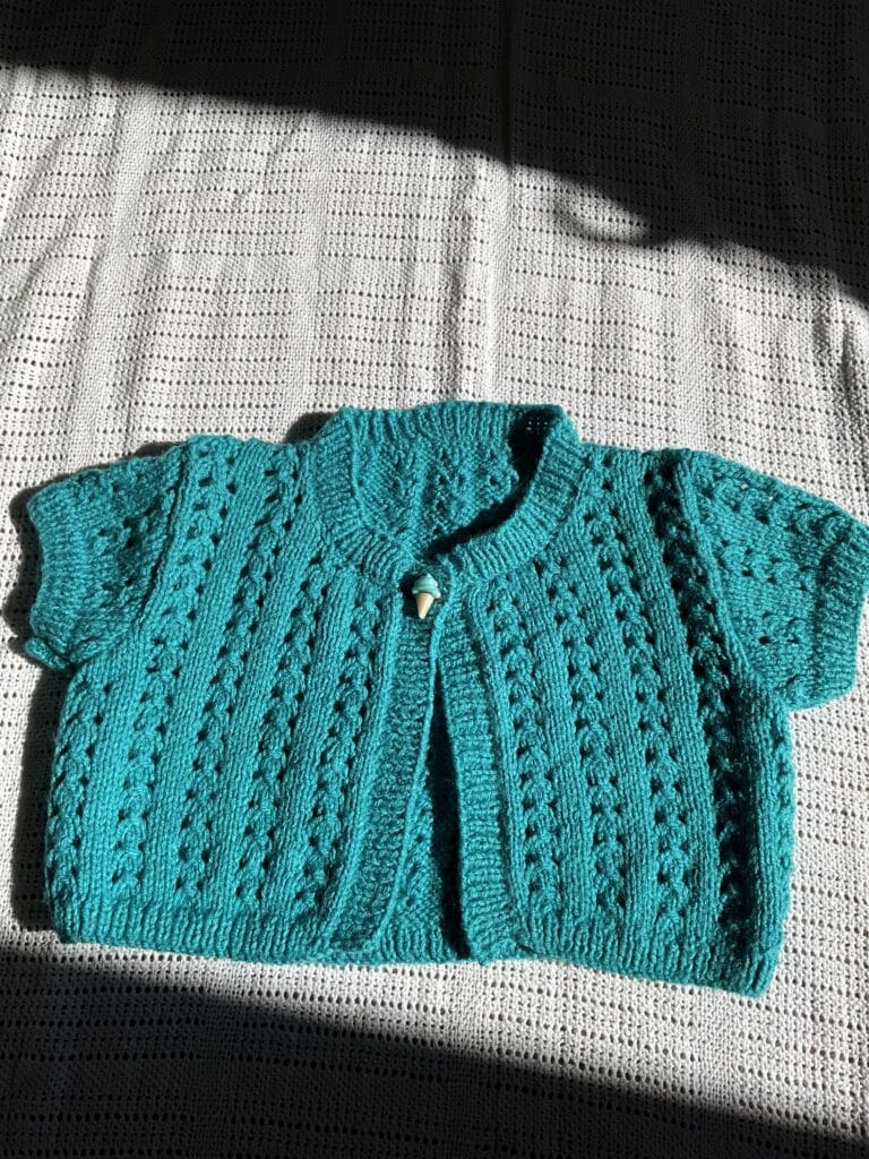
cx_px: 434
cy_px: 580
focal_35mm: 29
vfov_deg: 61.7
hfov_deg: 48.2
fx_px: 971
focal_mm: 3
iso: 25
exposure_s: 1/3125
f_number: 1.8
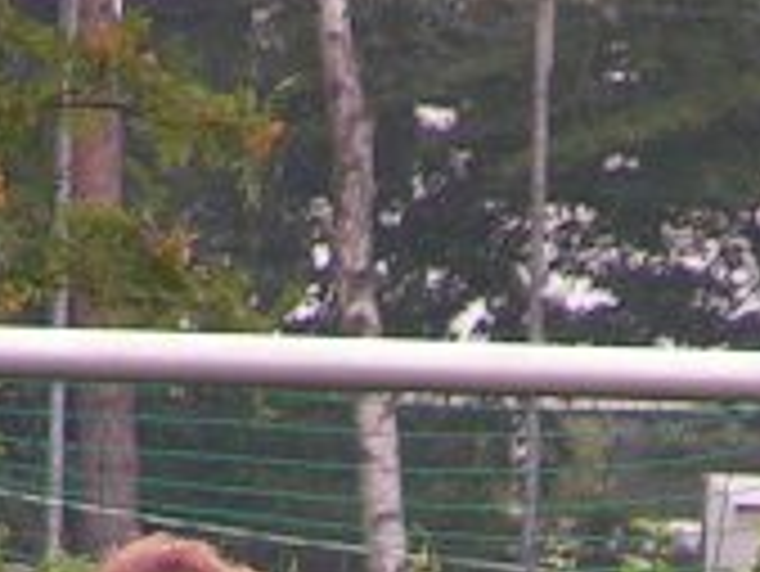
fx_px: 36955
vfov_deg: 0.9
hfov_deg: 1.2
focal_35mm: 1682
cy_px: 1302
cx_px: 630
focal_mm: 54.2
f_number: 3.5
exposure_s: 1/400
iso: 100
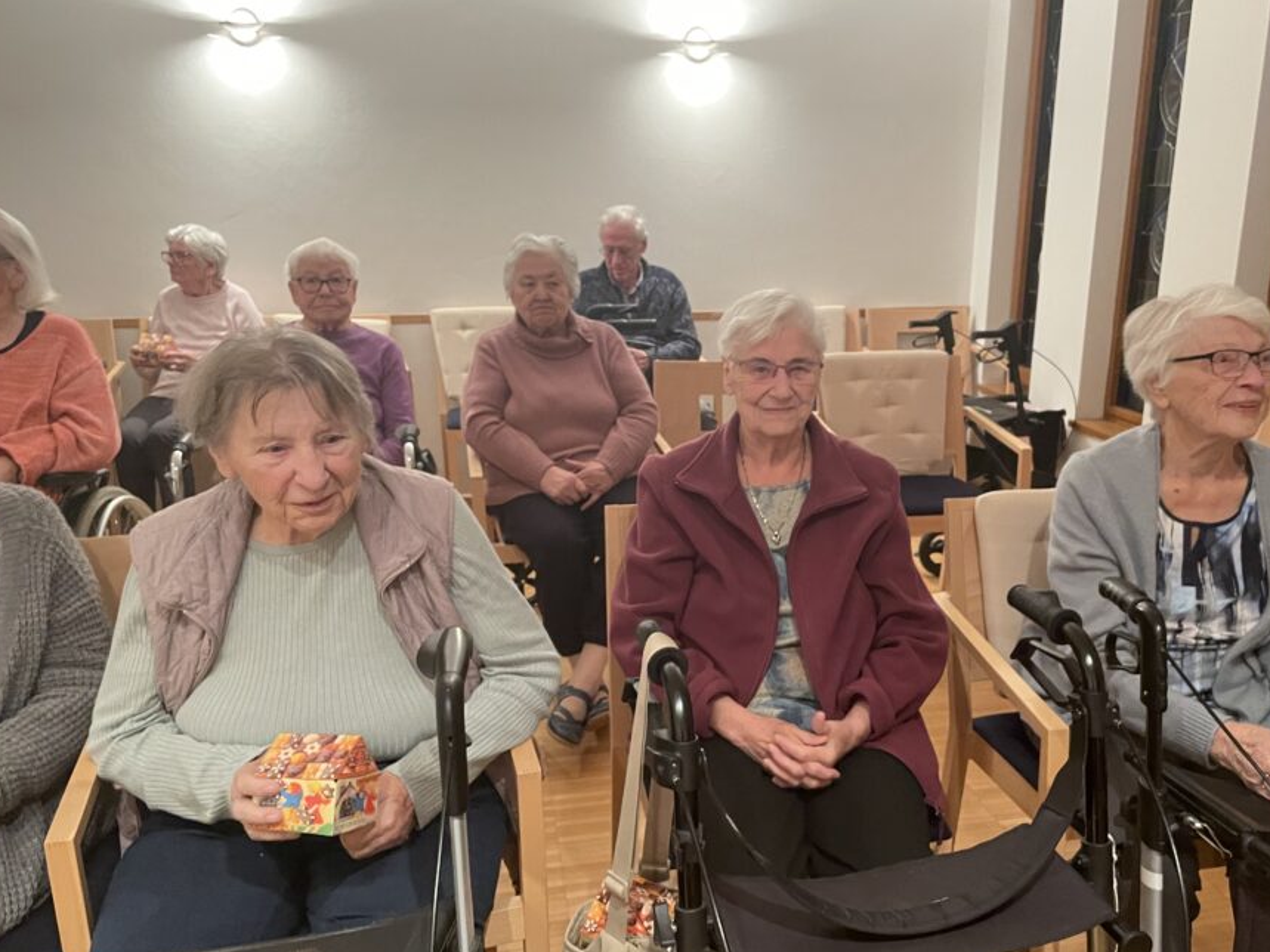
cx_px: 739
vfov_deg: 45.3
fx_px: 1137
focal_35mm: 31
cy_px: 541
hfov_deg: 58.0
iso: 400
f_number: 1.6
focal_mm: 4.2
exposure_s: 1/33
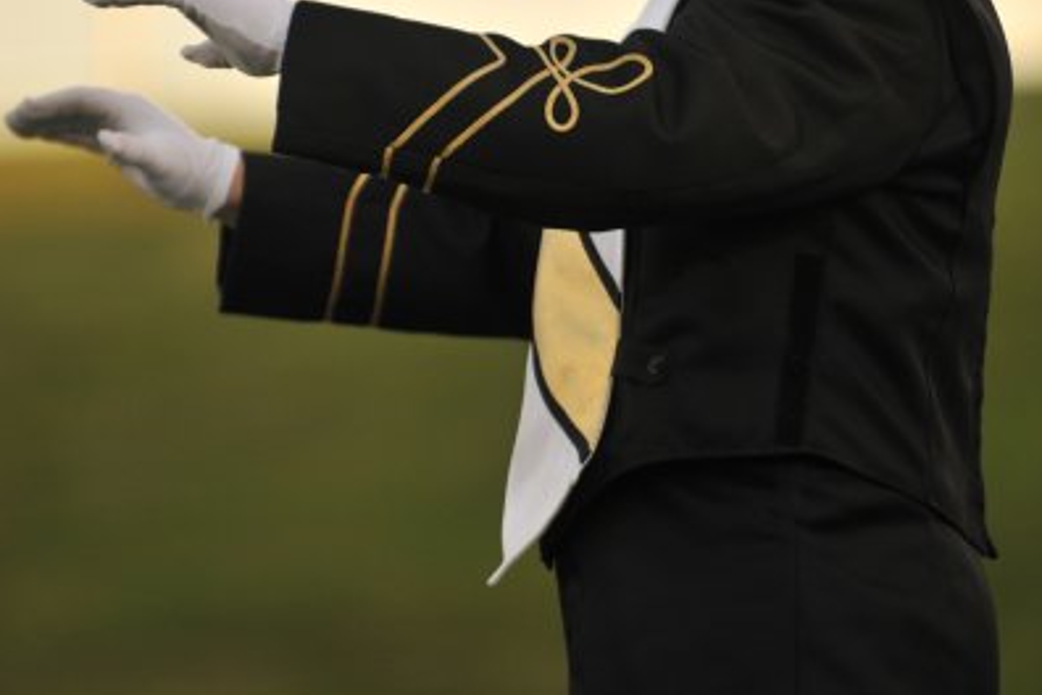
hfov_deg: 4.5
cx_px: 520
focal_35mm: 454
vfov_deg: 3.0
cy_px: 113
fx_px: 13140
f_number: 2.8
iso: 200
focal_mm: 200
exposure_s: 1/640
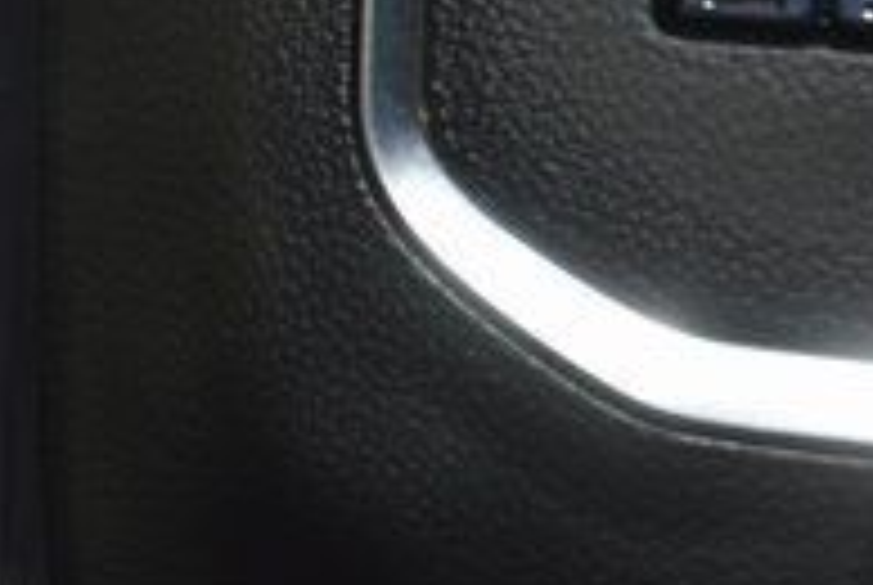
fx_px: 8403
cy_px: -83
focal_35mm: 346
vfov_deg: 4.0
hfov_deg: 5.9
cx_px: -436
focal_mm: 70
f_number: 4.5
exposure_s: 1/10
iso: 1000
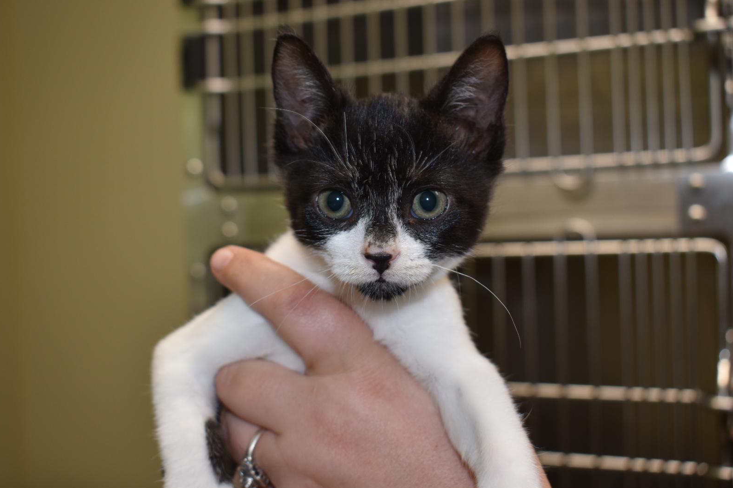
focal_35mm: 48
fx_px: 967
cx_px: 361
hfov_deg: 41.5
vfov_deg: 28.3
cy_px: 241
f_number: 5.6
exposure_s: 1/30
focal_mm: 31
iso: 200
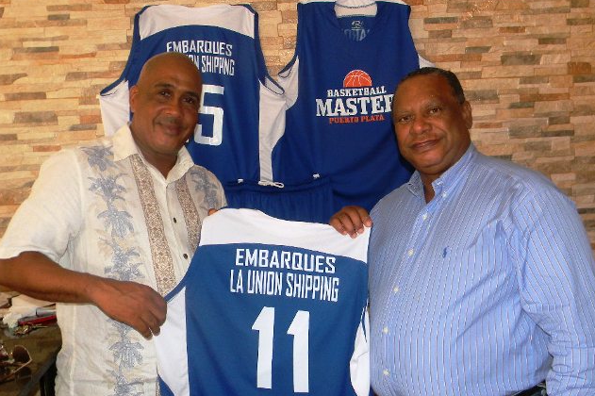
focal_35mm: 38
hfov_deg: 50.7
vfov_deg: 35.0
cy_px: 201
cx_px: 300
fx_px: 628
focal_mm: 6.4
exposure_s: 1/34.6
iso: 200
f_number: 3.7
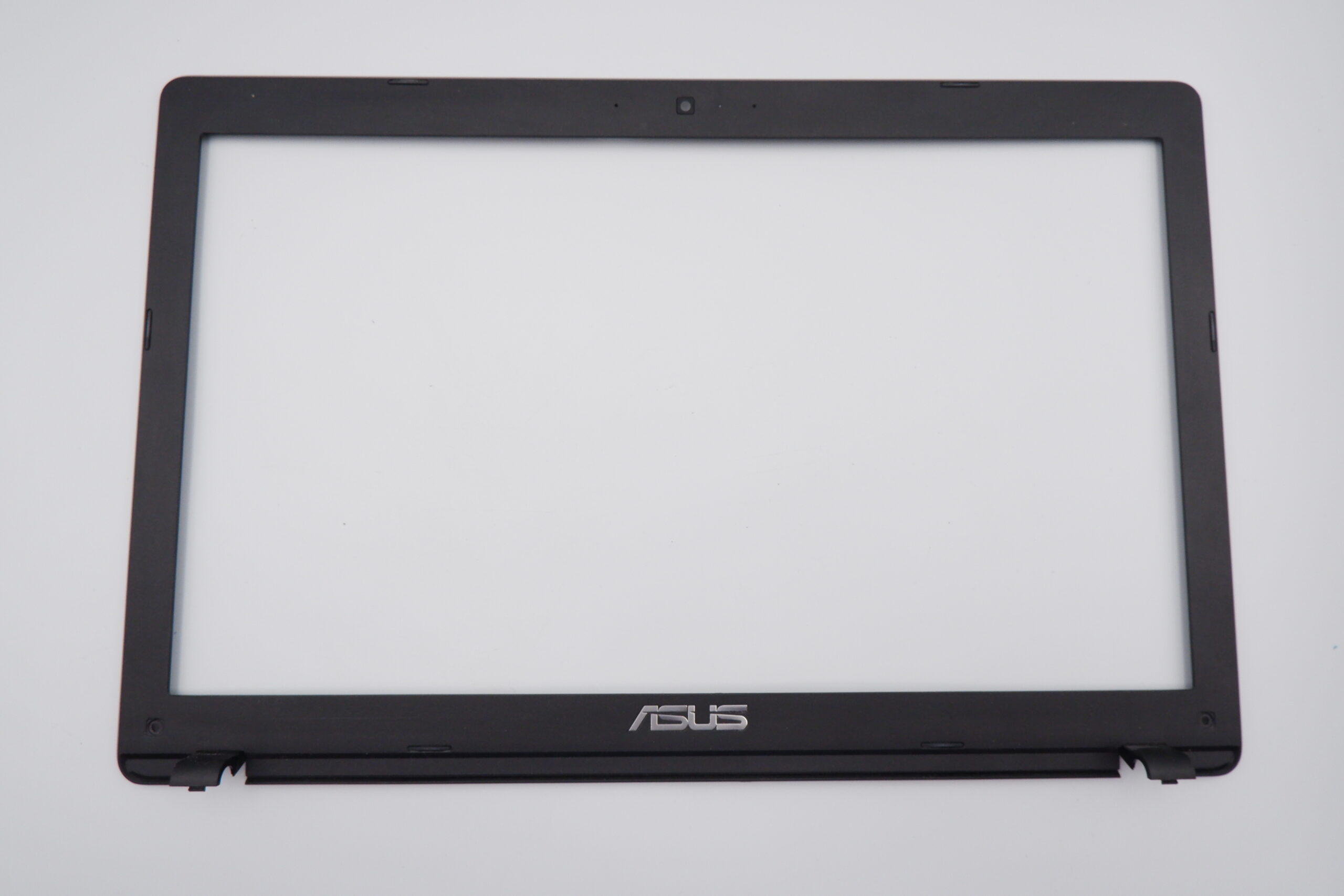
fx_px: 859
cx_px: 672
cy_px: 448
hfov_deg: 76.1
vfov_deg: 55.1
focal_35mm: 23
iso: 1250
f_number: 6.4
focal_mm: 15
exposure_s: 1/420
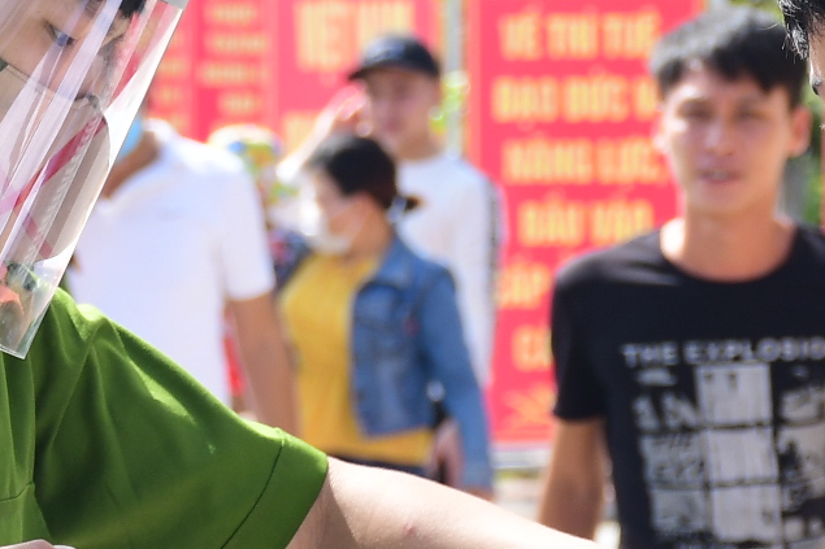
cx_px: 408
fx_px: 12050
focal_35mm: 526
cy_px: 419
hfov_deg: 3.9
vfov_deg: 2.6
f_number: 8
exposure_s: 1/200
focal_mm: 80
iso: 125
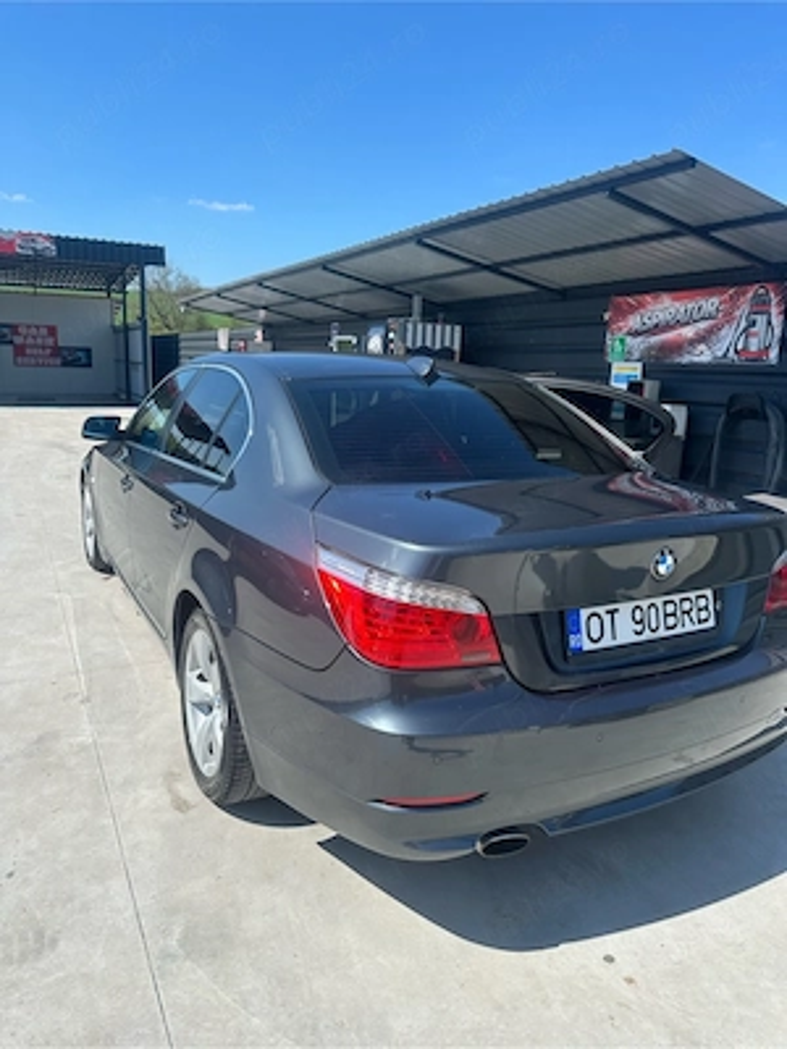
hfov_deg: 56.8
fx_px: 728
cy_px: 524
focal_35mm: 24
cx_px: 394
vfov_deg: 71.6
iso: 80
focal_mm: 6.86
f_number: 1.78
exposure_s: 1/3597
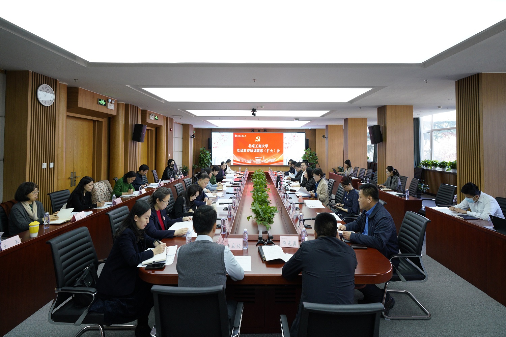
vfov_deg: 70.4
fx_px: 239
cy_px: 168
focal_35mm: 17
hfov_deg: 93.3
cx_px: 253
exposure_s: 1/100
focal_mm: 17
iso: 1600
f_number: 4.5
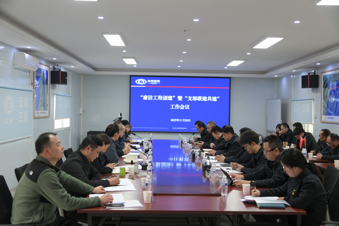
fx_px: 414
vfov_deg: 30.5
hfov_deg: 44.5
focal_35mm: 44
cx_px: 170
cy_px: 113
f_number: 4.2
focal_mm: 44
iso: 900
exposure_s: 1/60
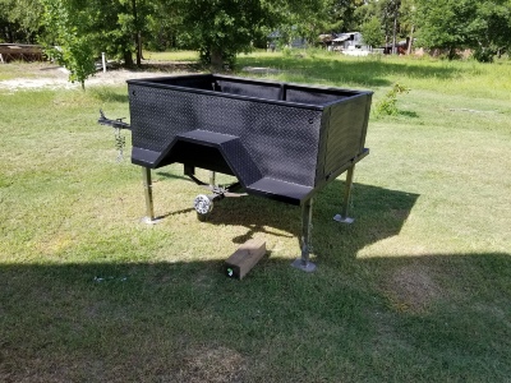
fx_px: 384
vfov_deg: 53.1
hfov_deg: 67.3
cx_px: 256
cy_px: 192
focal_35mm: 26
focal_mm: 4.3
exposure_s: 1/1032
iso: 50
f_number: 1.7
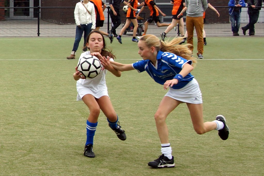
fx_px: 330
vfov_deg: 29.9
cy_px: 88
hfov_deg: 43.6
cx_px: 132
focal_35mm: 45
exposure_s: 1/400
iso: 400
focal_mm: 30
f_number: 8
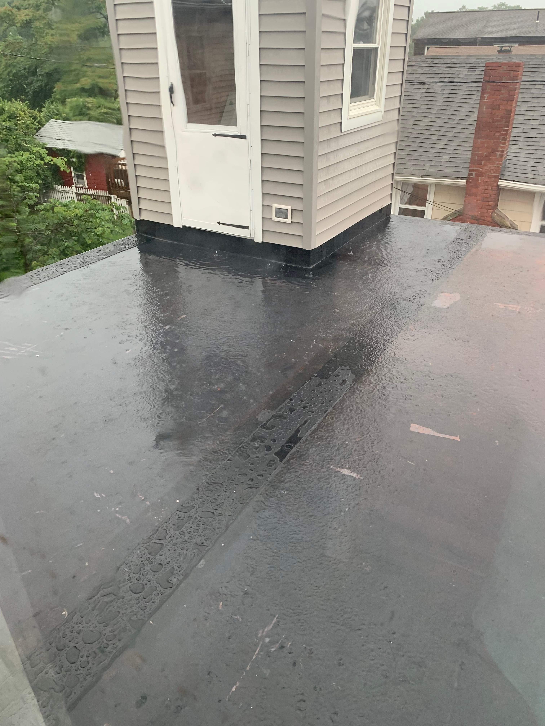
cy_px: 363
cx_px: 272
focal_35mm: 26
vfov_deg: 67.3
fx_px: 546
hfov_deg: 53.1
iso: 100
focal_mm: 4.25
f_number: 1.8
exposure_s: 1/65
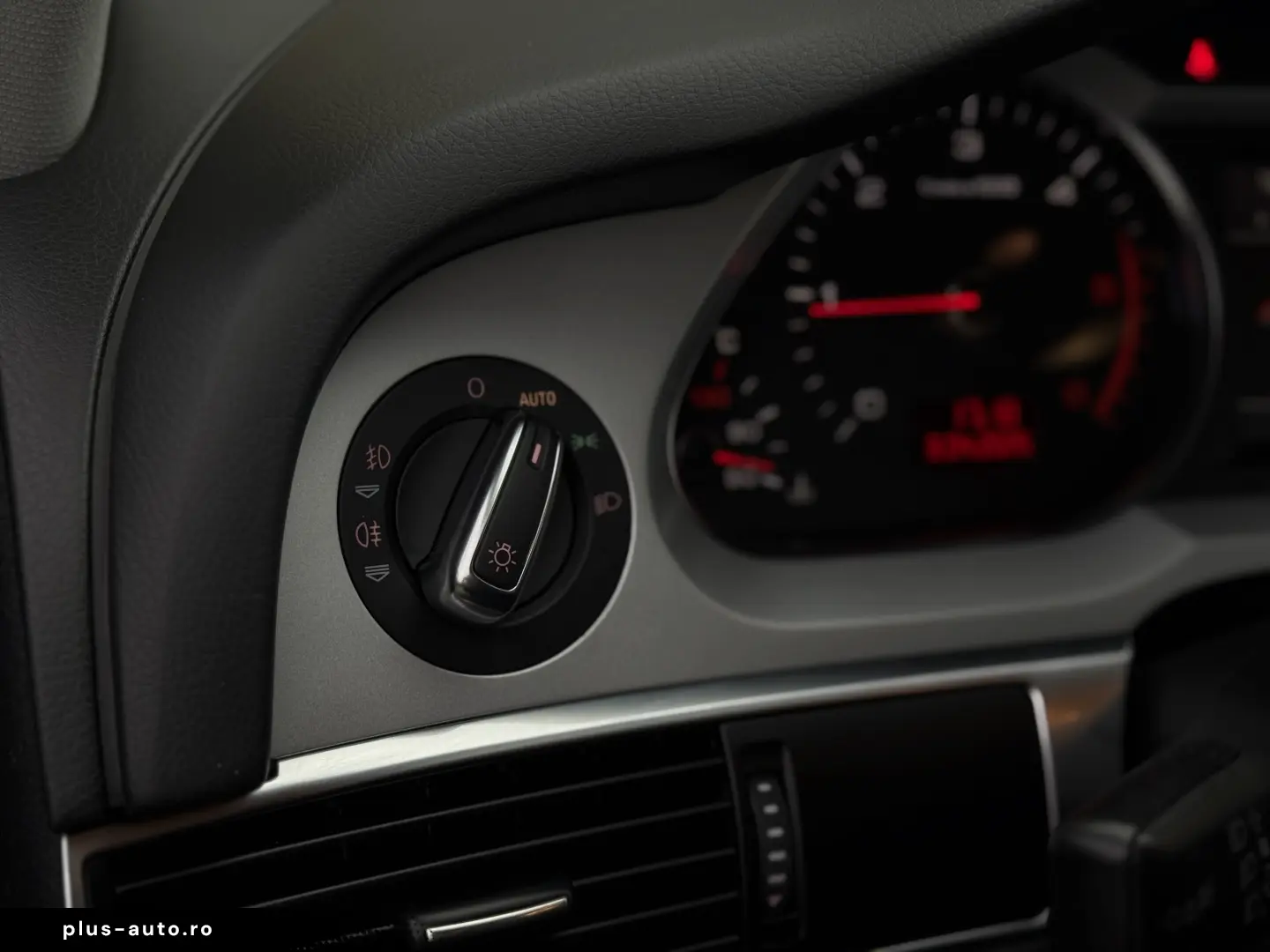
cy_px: 476
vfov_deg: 30.3
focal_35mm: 48
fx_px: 1761
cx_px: 635
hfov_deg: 39.7
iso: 50
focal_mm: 6.76
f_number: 1.78
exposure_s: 1/196
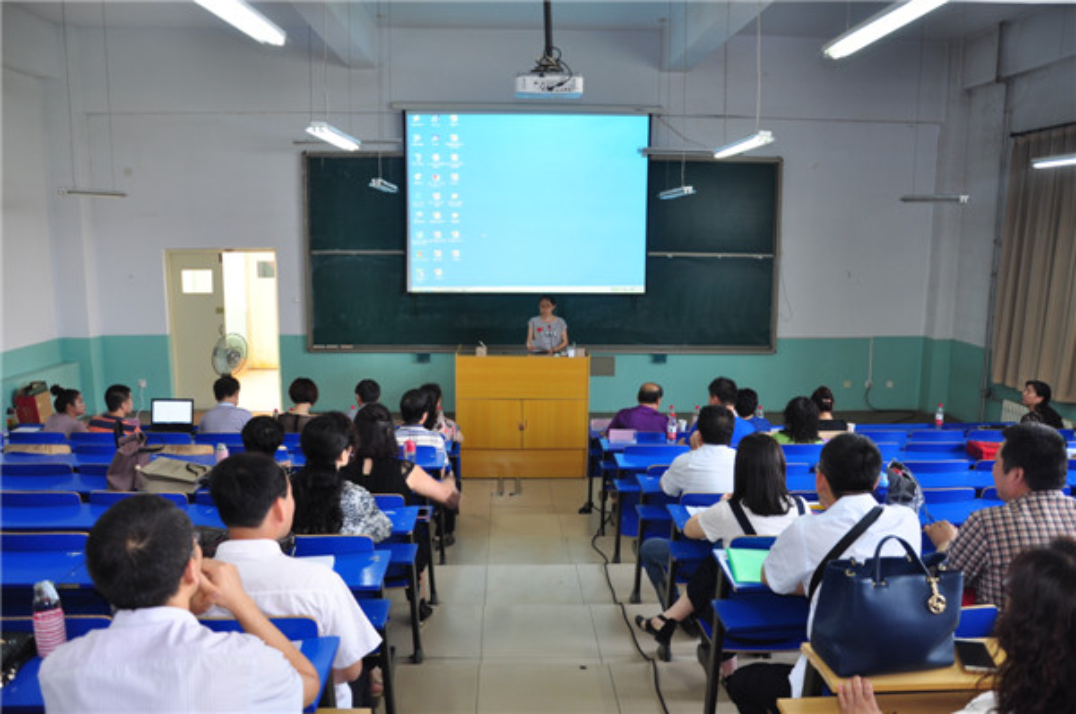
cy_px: 357
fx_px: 806
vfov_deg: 47.8
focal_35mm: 27
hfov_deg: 67.5
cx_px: 538
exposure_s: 1/13
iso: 200
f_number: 4.5
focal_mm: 18
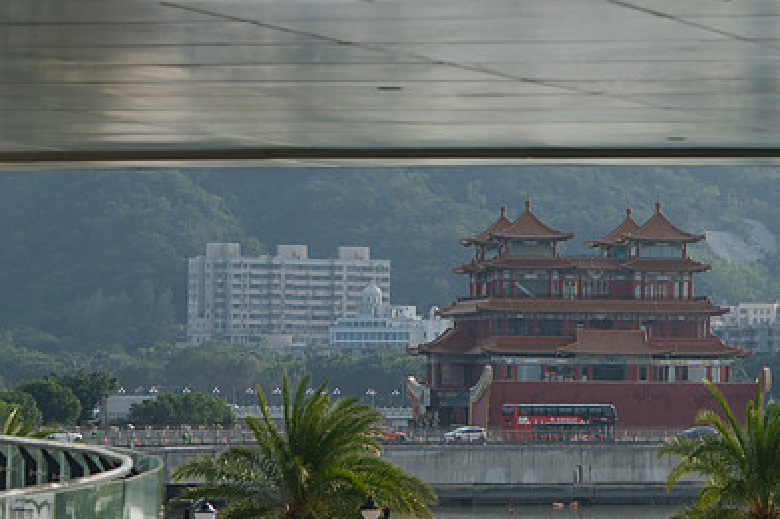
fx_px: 5306
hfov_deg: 8.4
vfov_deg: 5.6
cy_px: 184
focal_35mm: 245
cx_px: 555
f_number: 5.6
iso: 125
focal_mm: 80
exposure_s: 1/450
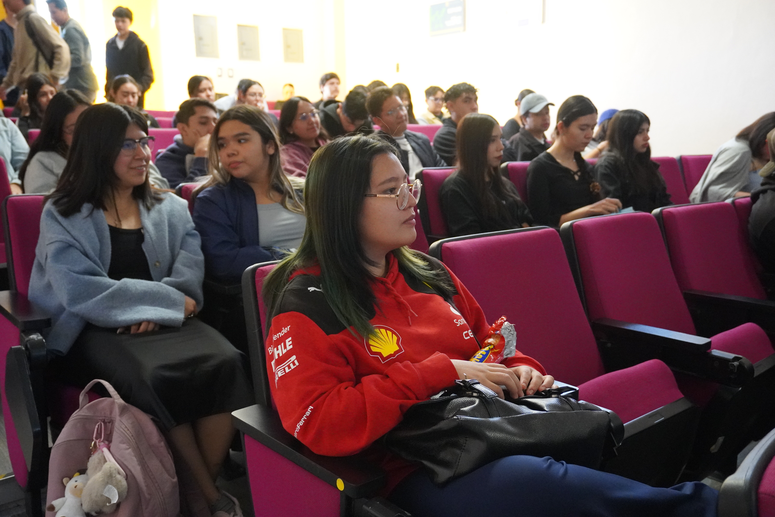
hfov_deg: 55.1
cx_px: 388
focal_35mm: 34
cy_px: 258
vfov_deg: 38.4
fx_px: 743
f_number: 4
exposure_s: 1/60
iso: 6400
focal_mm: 23
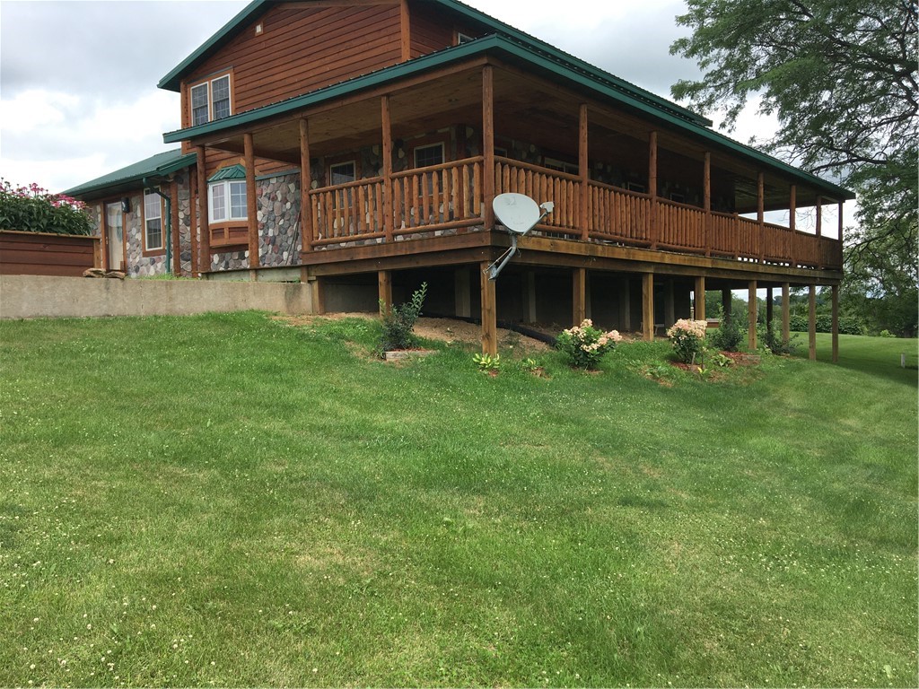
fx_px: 770
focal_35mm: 29
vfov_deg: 48.2
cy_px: 344
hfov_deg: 61.7
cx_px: 460
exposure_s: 1/916
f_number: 2.2
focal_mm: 4.15
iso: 25
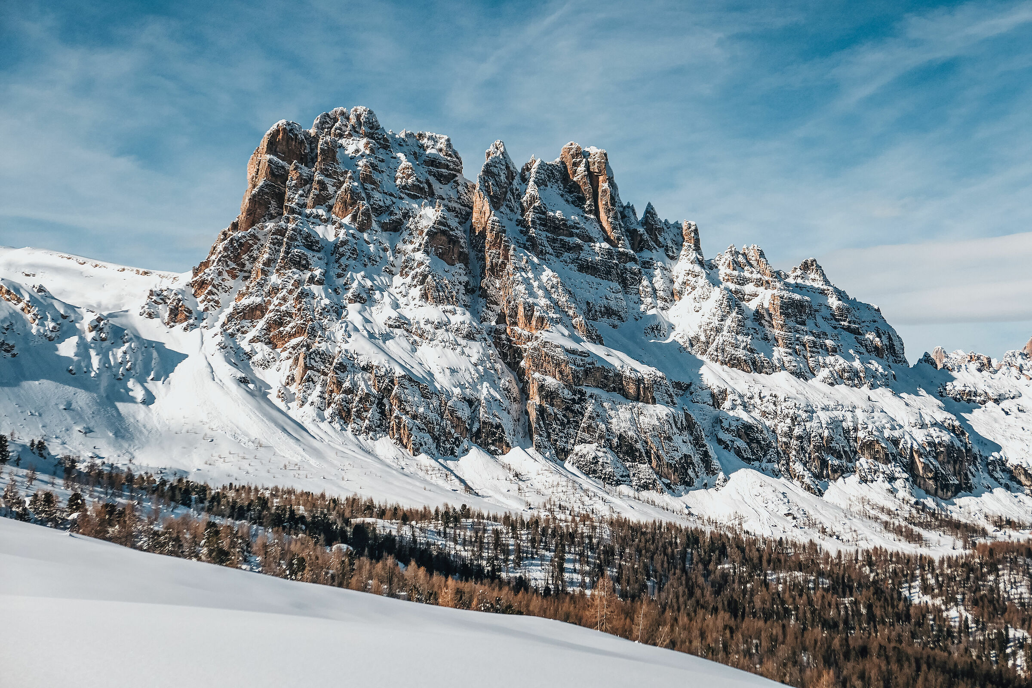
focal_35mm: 50
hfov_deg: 39.6
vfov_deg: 27.0
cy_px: 344
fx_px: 1433
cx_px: 516
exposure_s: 1/10000
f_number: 2.8
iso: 125
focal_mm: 18.3
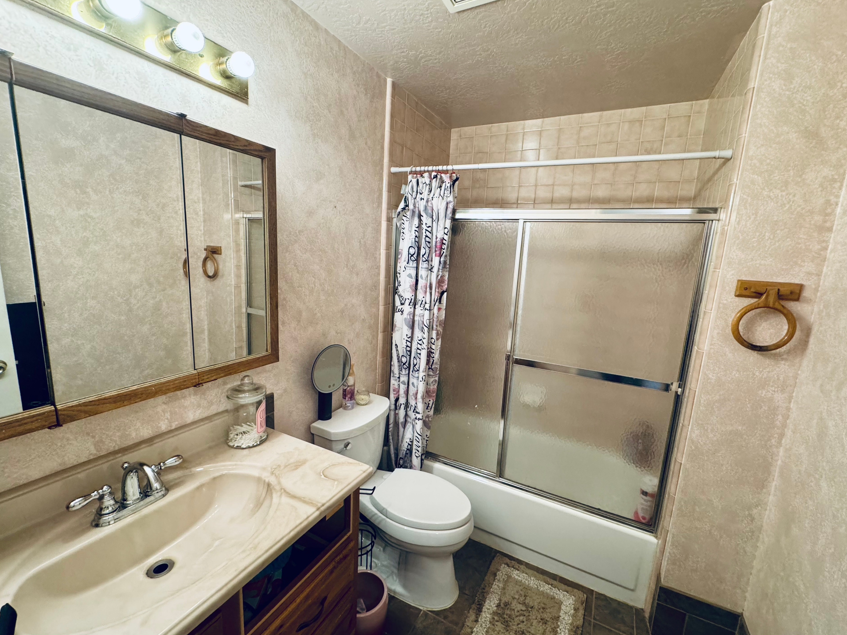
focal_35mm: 15
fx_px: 367
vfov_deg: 81.8
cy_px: 319
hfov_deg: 98.2
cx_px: 429
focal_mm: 2.22
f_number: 2.2
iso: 320
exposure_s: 1/120
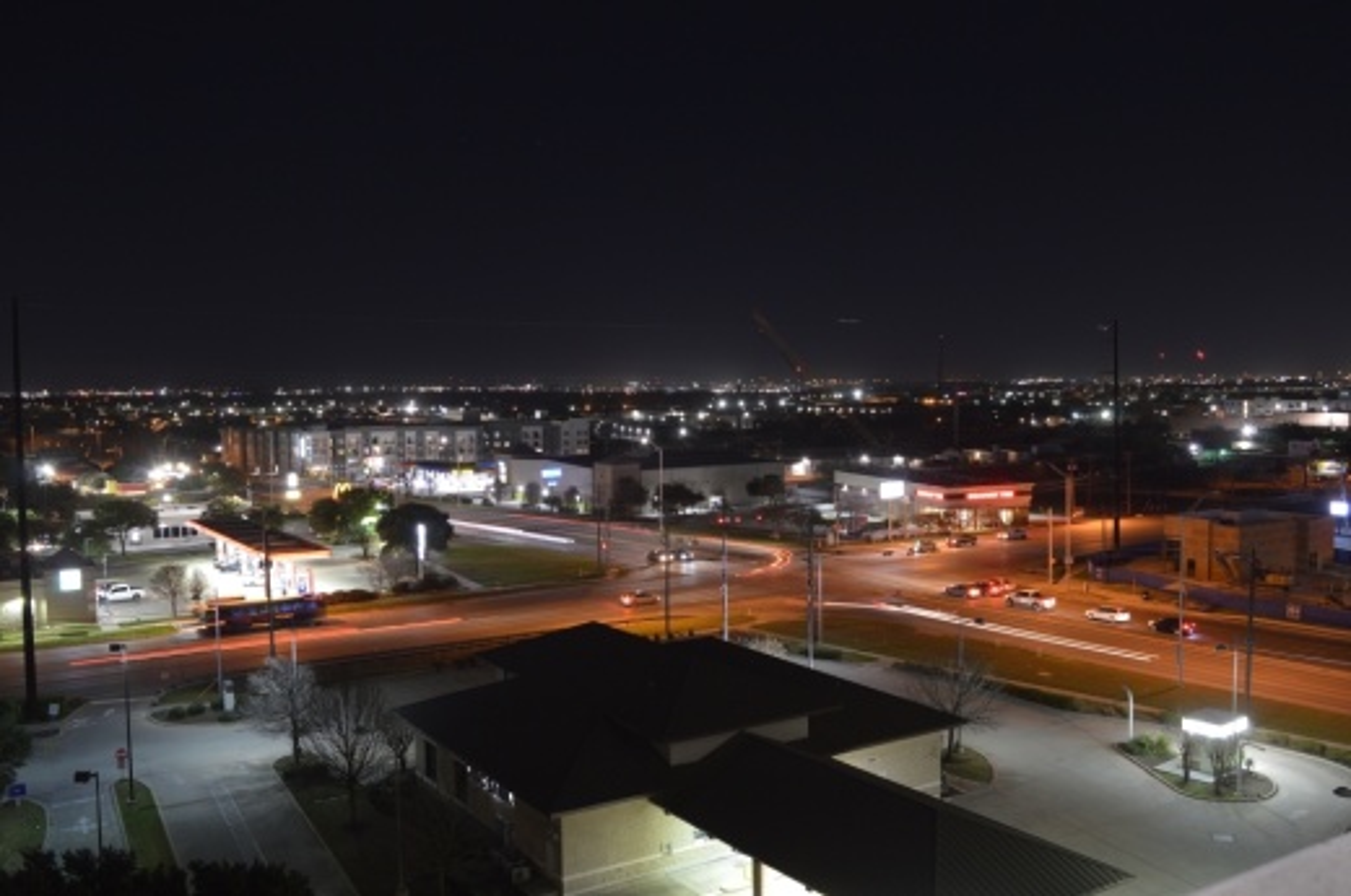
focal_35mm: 33
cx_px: 676
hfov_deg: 57.3
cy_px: 448
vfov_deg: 39.8
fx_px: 1236
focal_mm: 22
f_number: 7.1
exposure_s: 3
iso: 200
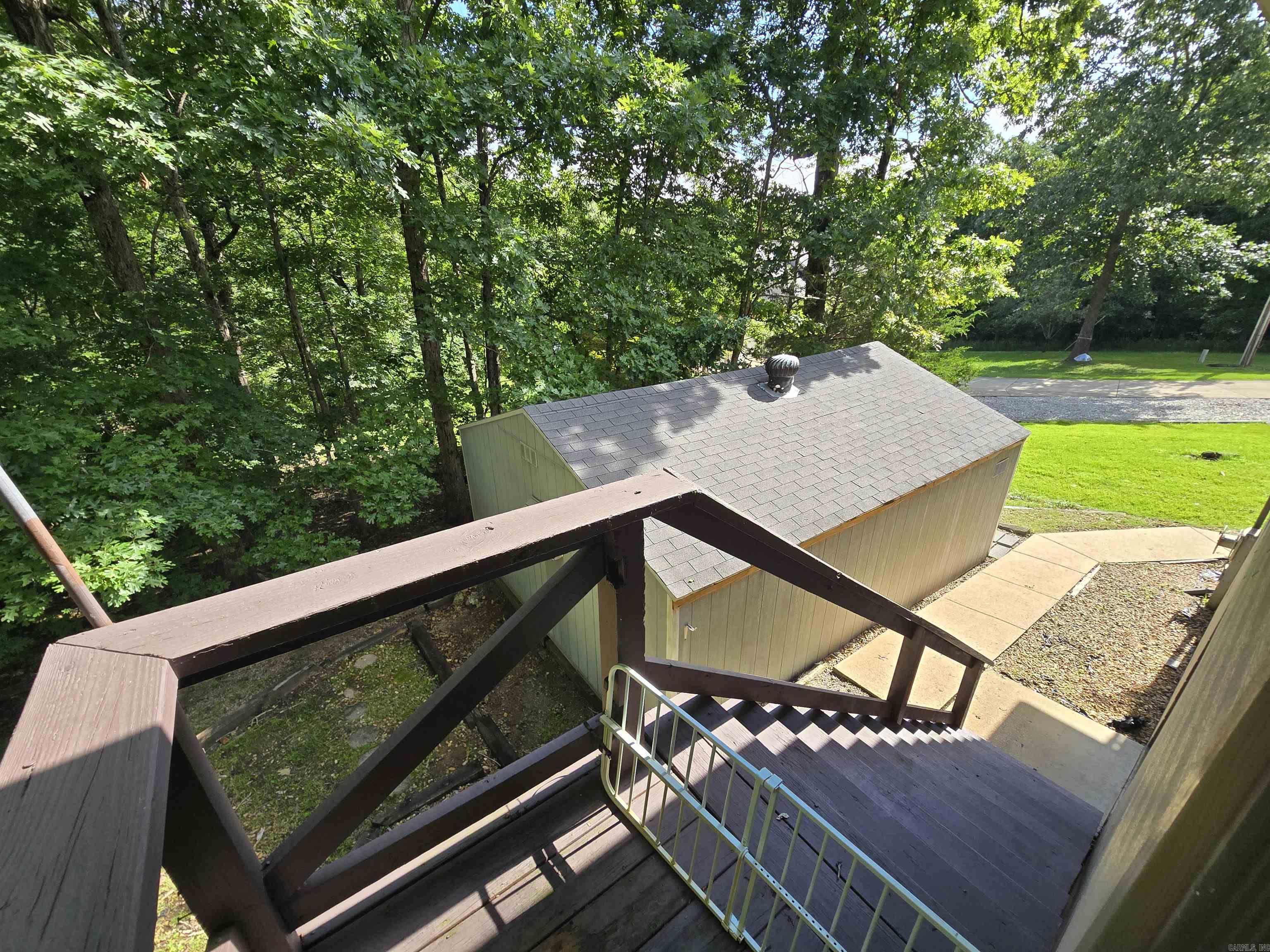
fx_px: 477
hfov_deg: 106.2
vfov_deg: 89.9
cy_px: 476
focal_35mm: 13
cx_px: 635
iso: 50
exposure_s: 1/593
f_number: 2.2
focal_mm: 2.2
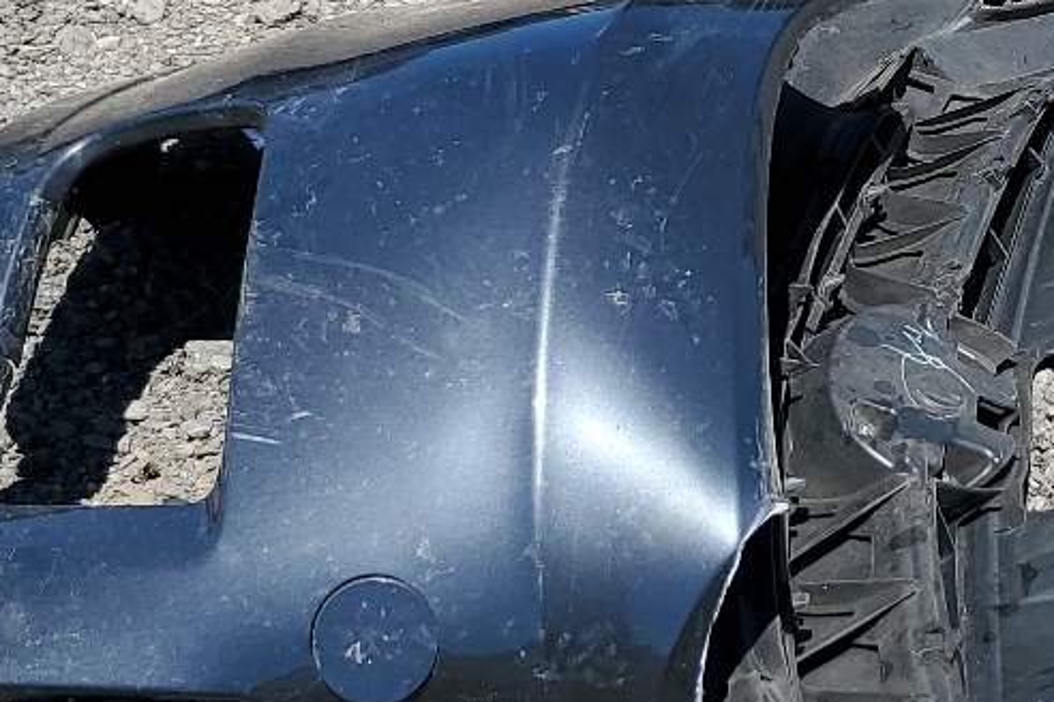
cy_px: 287
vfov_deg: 15.5
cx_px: 908
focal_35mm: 88
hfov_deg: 22.7
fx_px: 2576
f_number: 1.5
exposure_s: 1/2500
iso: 50
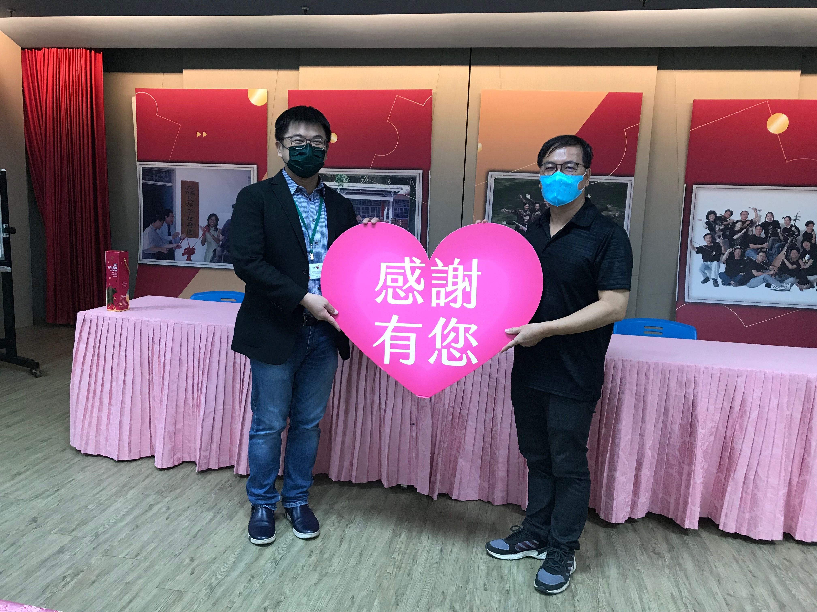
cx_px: 408
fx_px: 661
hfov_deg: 63.4
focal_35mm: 28
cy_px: 306
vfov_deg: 49.7
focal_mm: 3.99
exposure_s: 1/20
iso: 40
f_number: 1.8
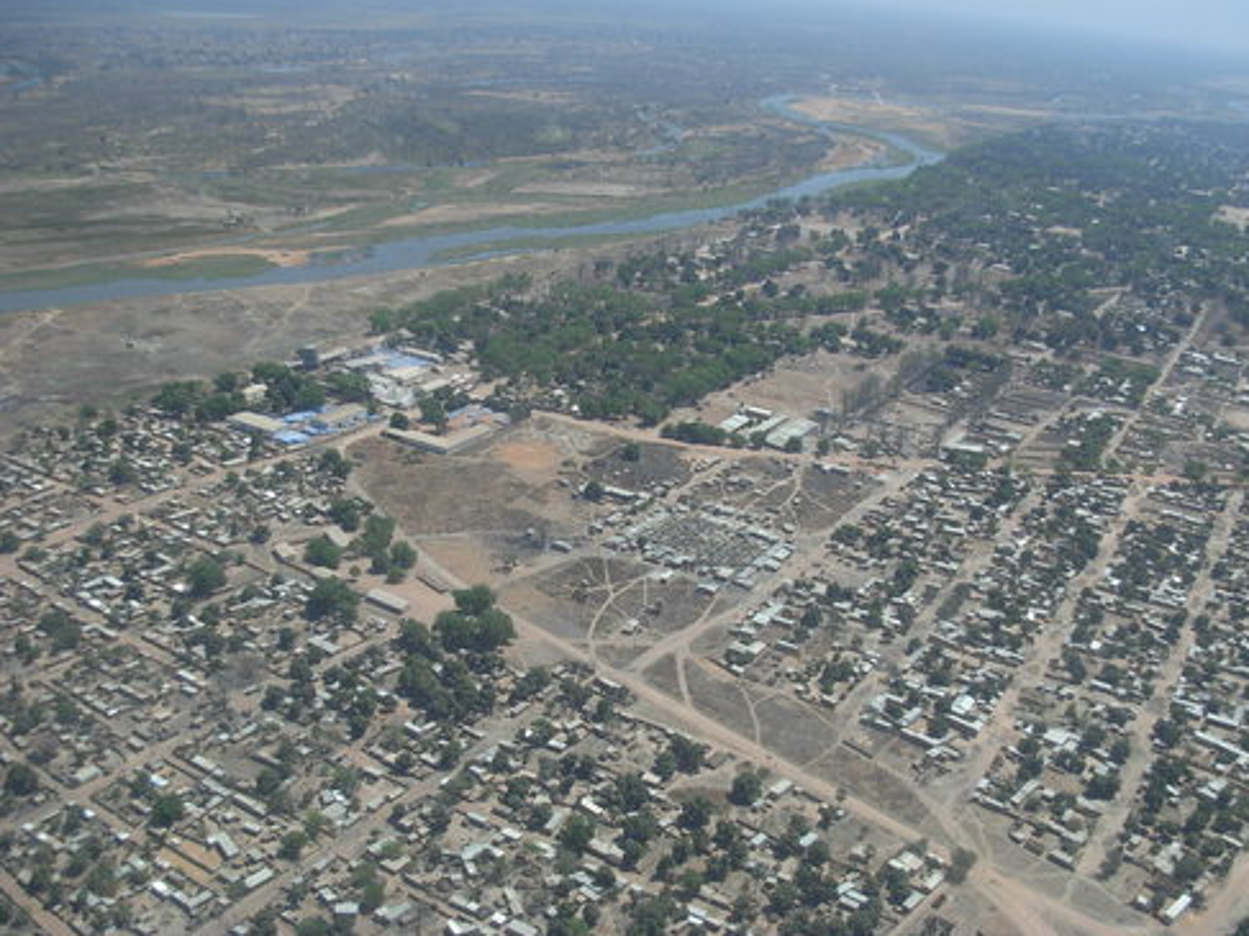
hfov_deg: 47.9
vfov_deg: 36.8
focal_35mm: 39
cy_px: 463
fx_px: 1407
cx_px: 639
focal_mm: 6.3
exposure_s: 1/683
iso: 79
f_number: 2.9
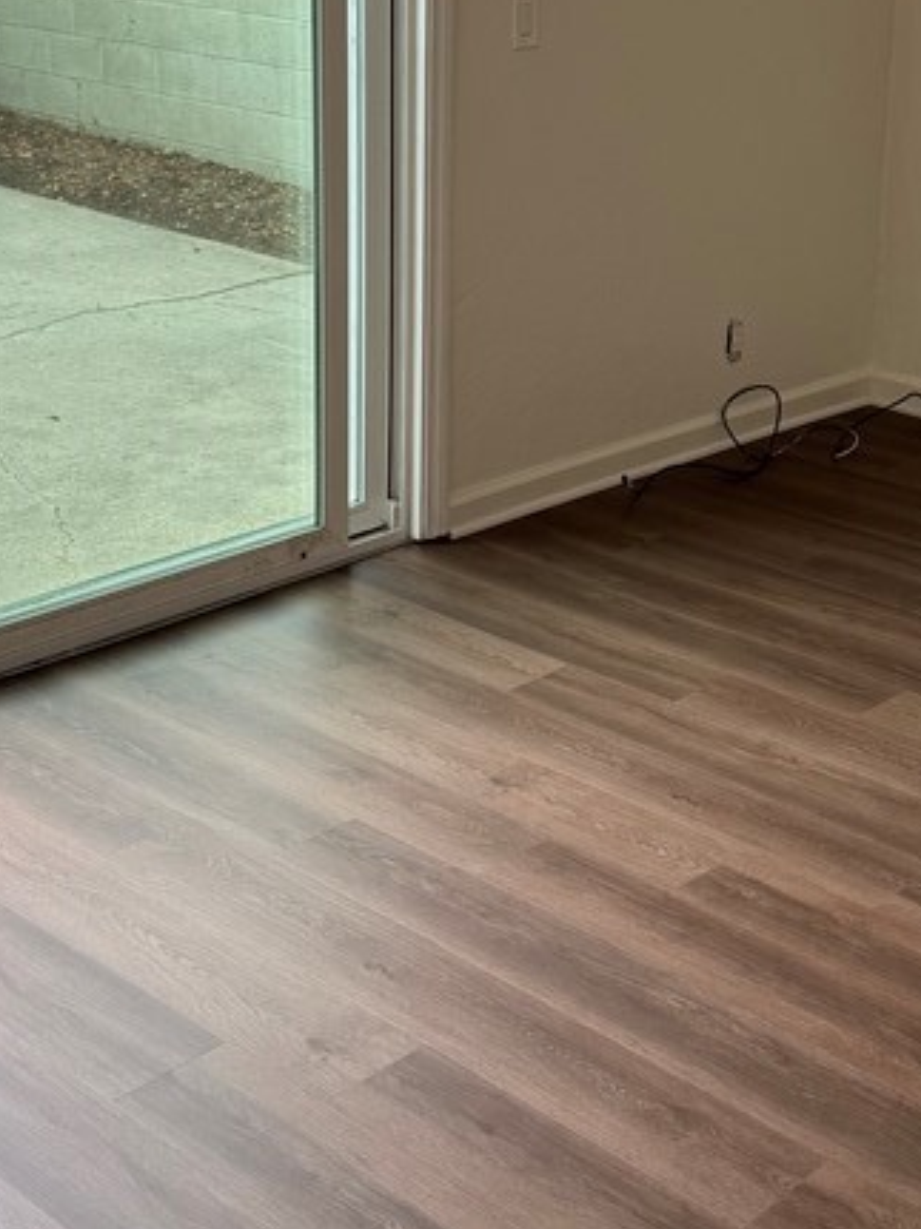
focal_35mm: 57
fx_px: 2023
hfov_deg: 25.6
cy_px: 371
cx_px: 576
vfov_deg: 33.4
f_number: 1.78
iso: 80
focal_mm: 6.76
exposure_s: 1/211
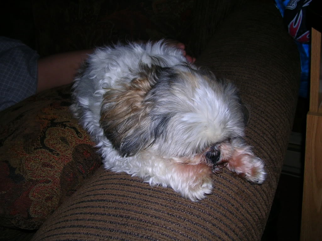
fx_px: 400
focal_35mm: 43
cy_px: 120
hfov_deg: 43.9
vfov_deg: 33.6
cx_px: 161
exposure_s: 1/60.1
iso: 50
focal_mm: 6.6
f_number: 3
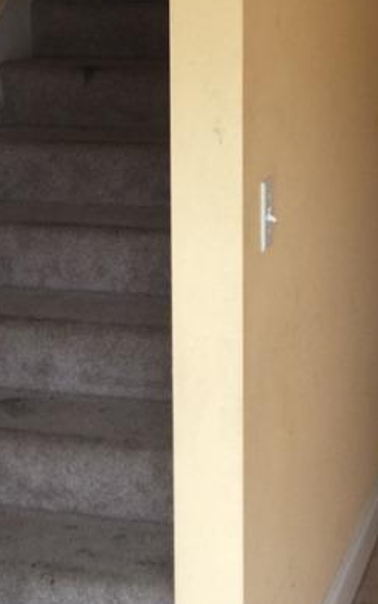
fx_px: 1317
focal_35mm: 80
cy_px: 206
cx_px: 151
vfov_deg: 25.7
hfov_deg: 16.3
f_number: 2.2
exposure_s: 1/15
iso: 50
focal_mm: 4.15
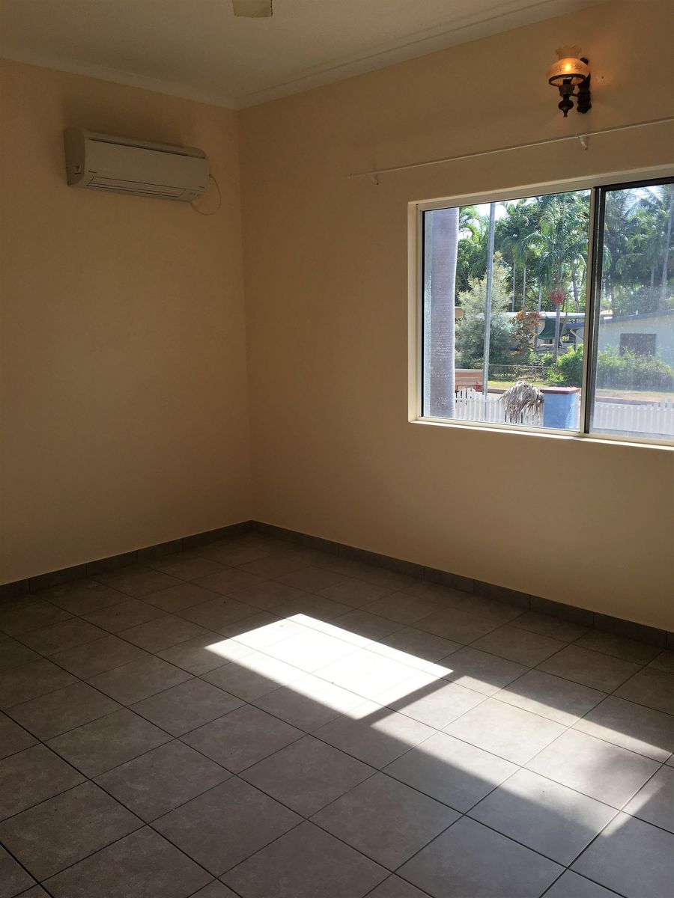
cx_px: 337
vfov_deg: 61.7
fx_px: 753
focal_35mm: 29
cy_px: 449
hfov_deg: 48.2
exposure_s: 1/279
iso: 25
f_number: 2.2
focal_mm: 4.15
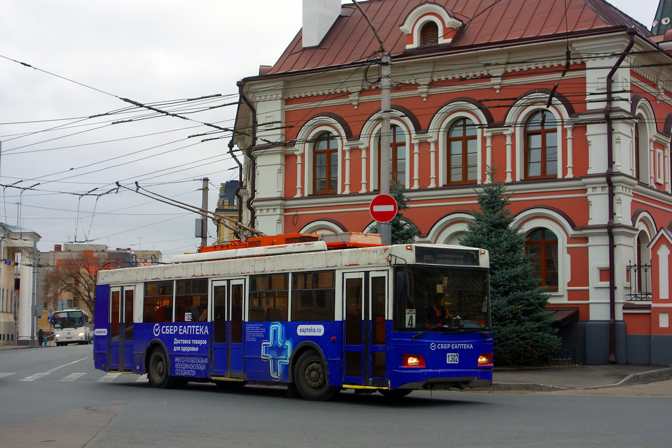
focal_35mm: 45
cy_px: 224
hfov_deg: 43.6
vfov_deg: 29.9
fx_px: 840
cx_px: 336
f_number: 3.2
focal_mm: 16.78
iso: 200
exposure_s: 1/500
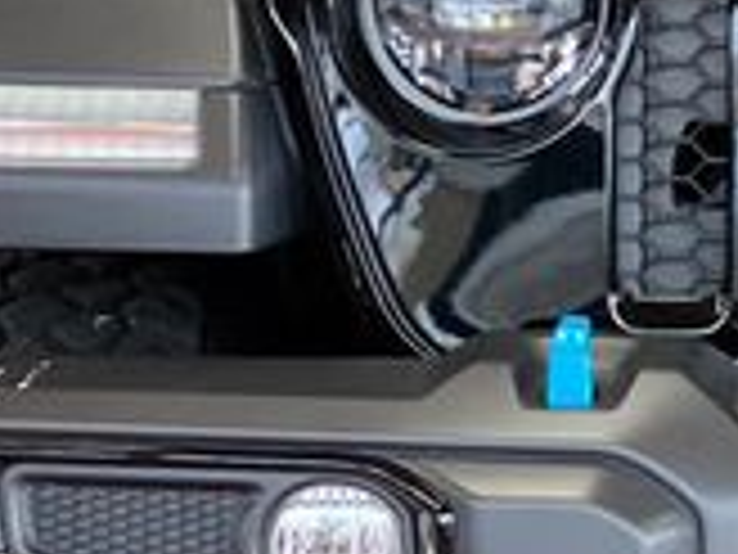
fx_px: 6396
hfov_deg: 6.5
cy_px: 194
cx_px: 1143
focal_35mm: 300
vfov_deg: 5.0
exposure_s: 1/40
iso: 250
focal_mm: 9
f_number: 2.8
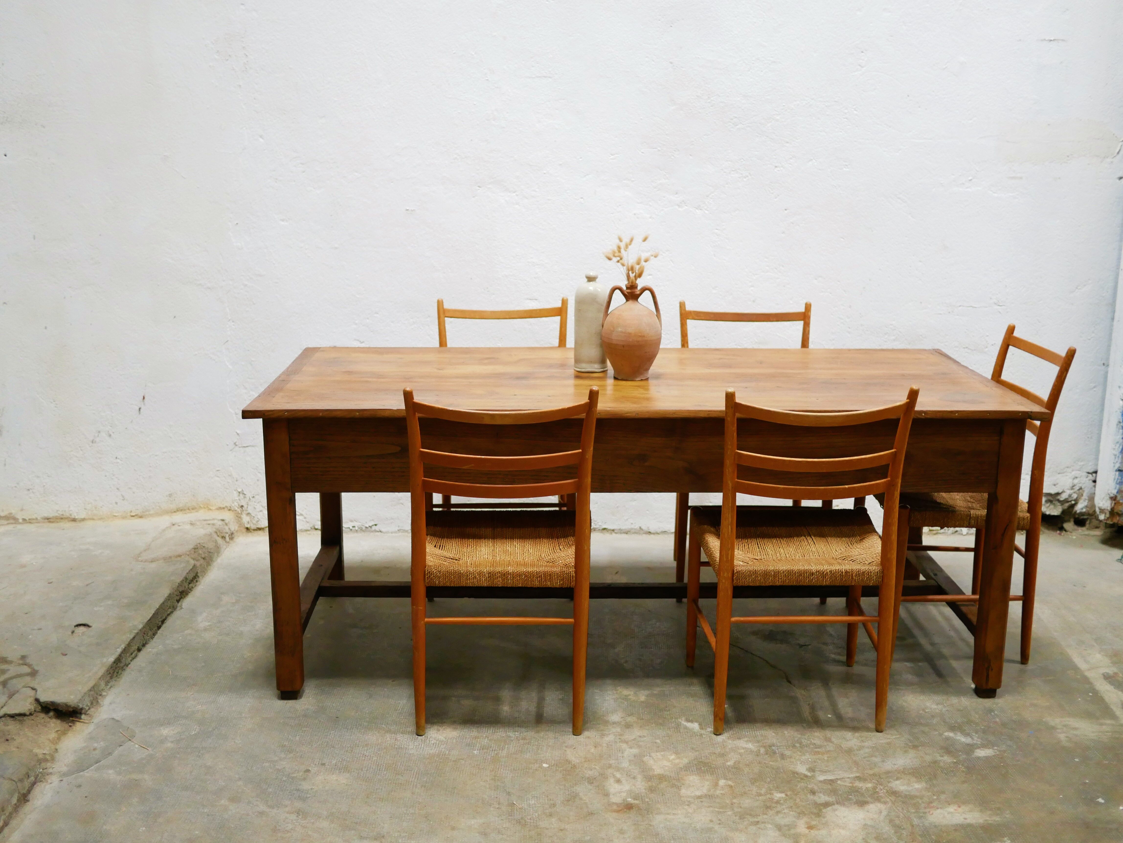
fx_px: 1298
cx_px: 562
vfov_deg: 36.0
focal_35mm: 40
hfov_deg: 46.8
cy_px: 422
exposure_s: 1/60
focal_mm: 20
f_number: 1.7
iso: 1000
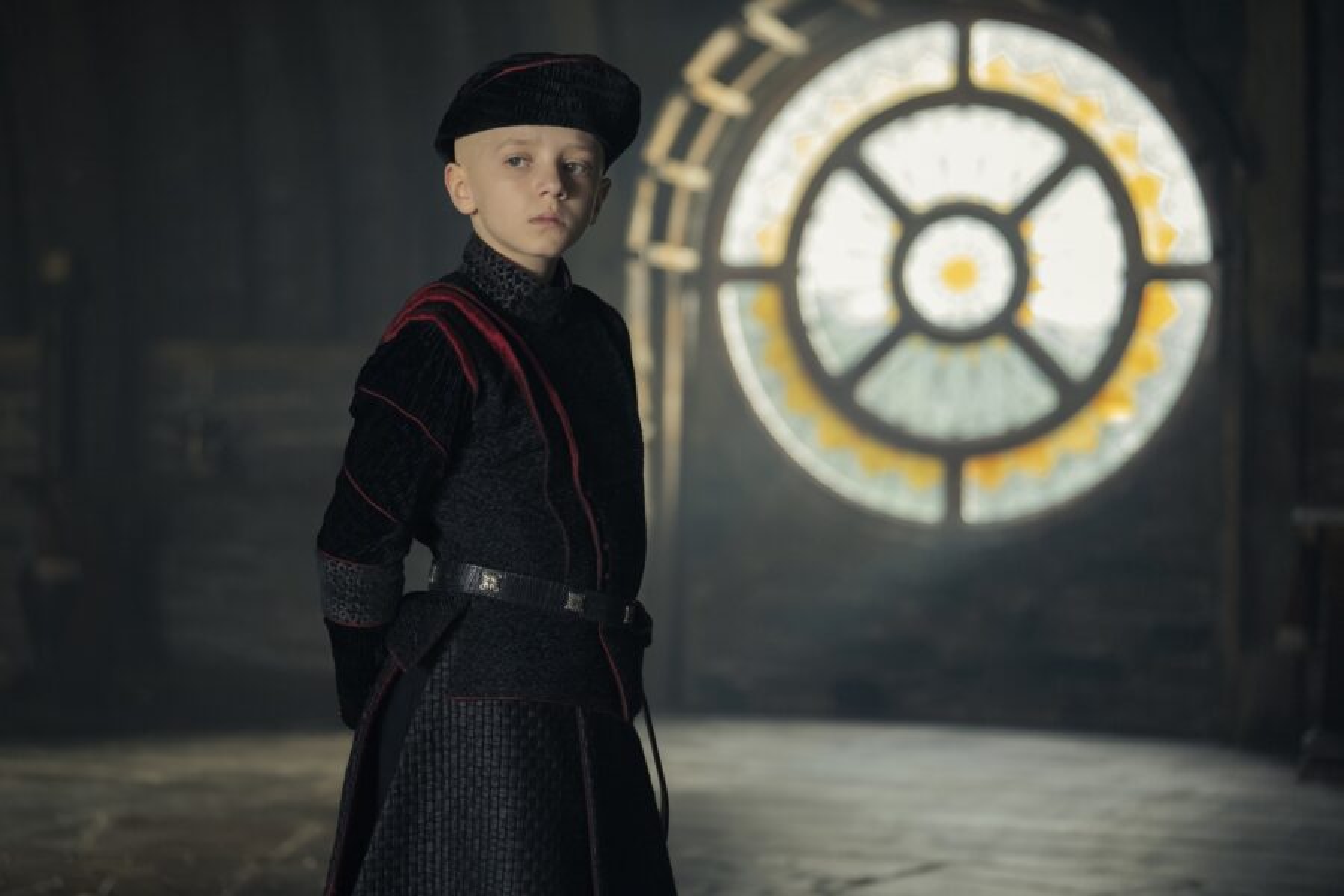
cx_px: 672
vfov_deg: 17.5
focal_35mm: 78
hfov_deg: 26.0
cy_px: 448
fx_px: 2912
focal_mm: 78
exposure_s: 1/160
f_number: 2.8
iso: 5000
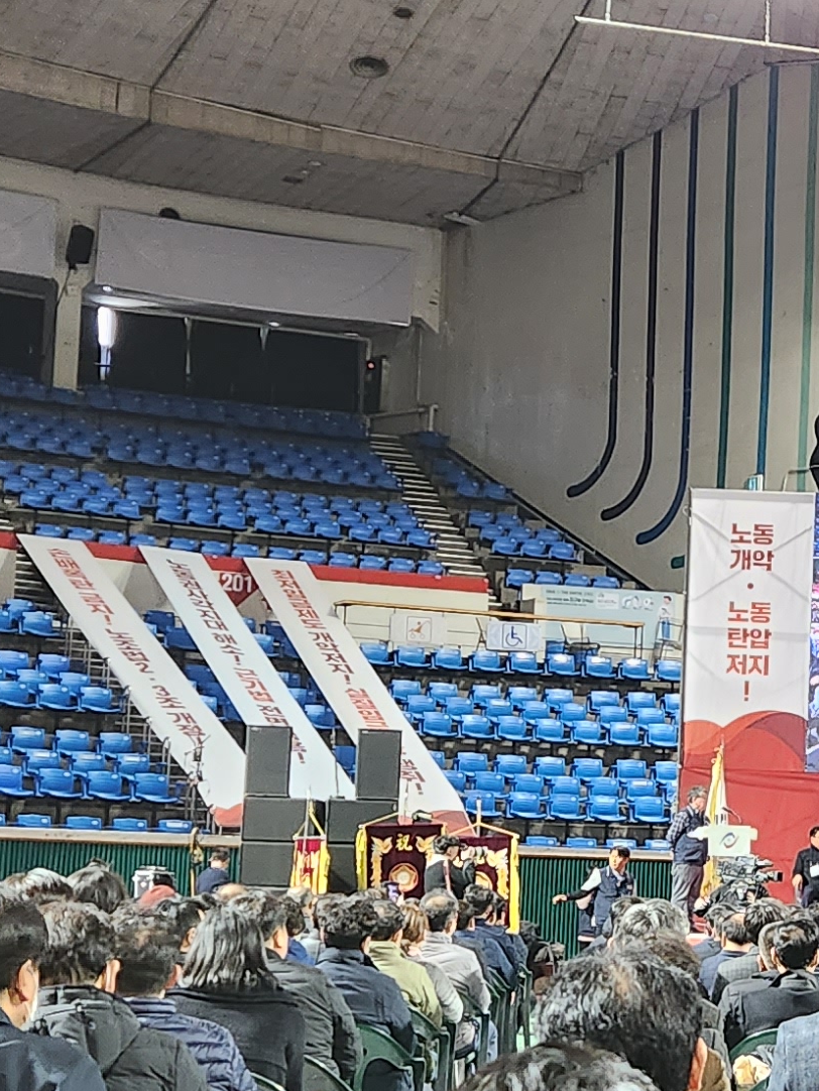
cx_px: 860
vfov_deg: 23.0
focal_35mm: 85
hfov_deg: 16.9
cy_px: 557
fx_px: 2680
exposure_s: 1/120
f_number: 1.8
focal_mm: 5.4
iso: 320
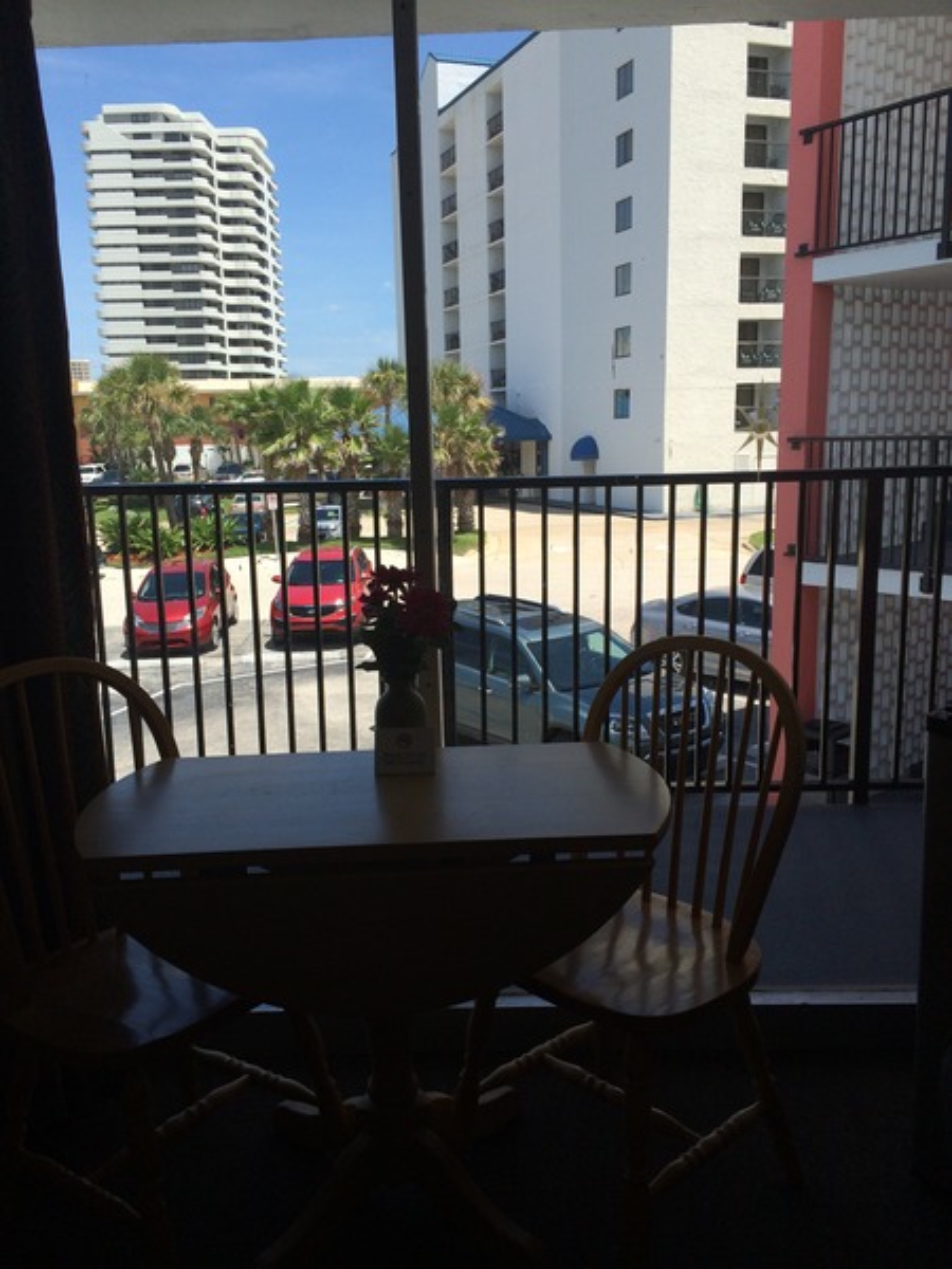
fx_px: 1100
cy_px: 634
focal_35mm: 30
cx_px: 476
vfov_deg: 60.0
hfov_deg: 46.8
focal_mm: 4.12
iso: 32
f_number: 2.2
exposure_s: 1/1953
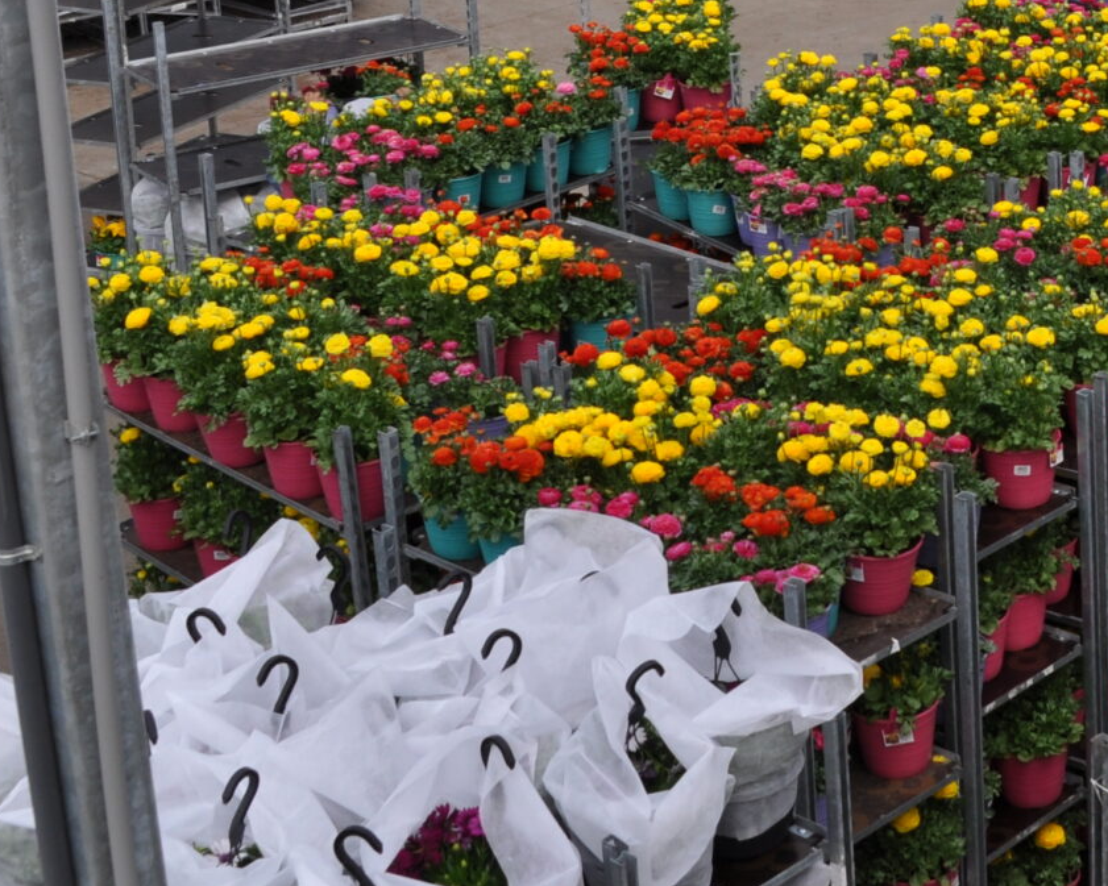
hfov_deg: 23.2
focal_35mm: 77
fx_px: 2525
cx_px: 1225
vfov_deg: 19.3
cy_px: -3
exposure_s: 1/200
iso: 200
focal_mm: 18
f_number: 7.1
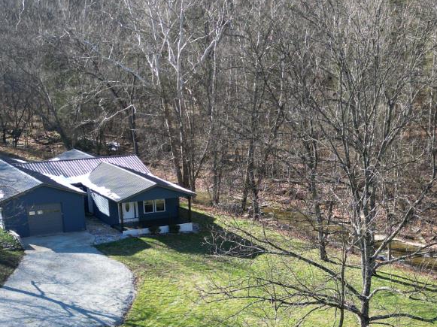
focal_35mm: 62
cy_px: 334
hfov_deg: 30.9
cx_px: 299
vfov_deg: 22.6
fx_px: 782
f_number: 1.7
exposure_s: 1/725
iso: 100
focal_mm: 6.72
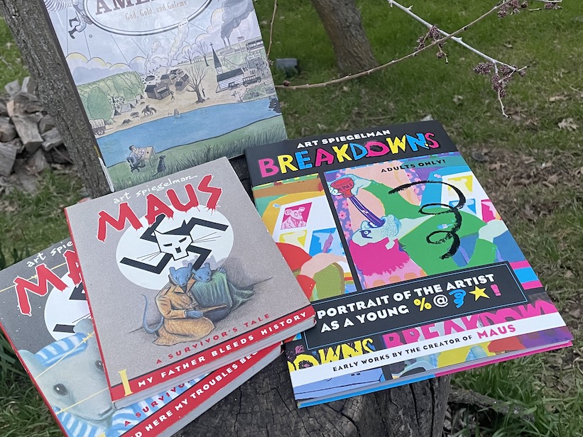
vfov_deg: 37.7
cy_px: 194
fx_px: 640
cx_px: 312
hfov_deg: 48.9
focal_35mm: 38
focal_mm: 4.2
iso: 500
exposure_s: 1/45
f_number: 1.6
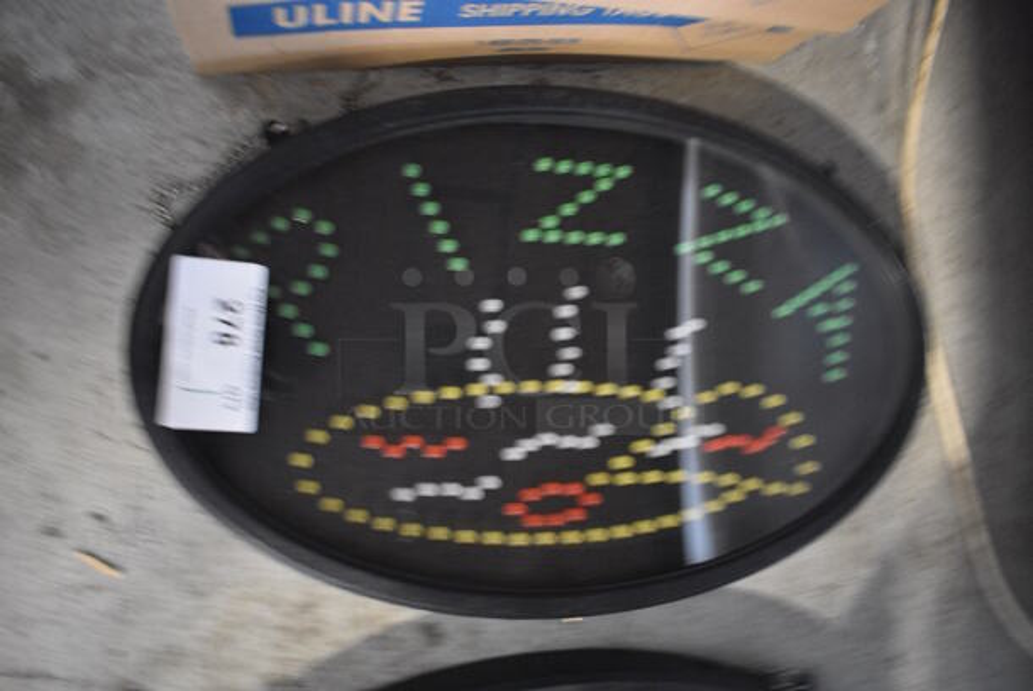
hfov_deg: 67.3
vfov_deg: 48.0
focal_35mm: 27
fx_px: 775
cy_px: 346
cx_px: 516
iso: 3200
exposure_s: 1/25
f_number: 3.5
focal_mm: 18
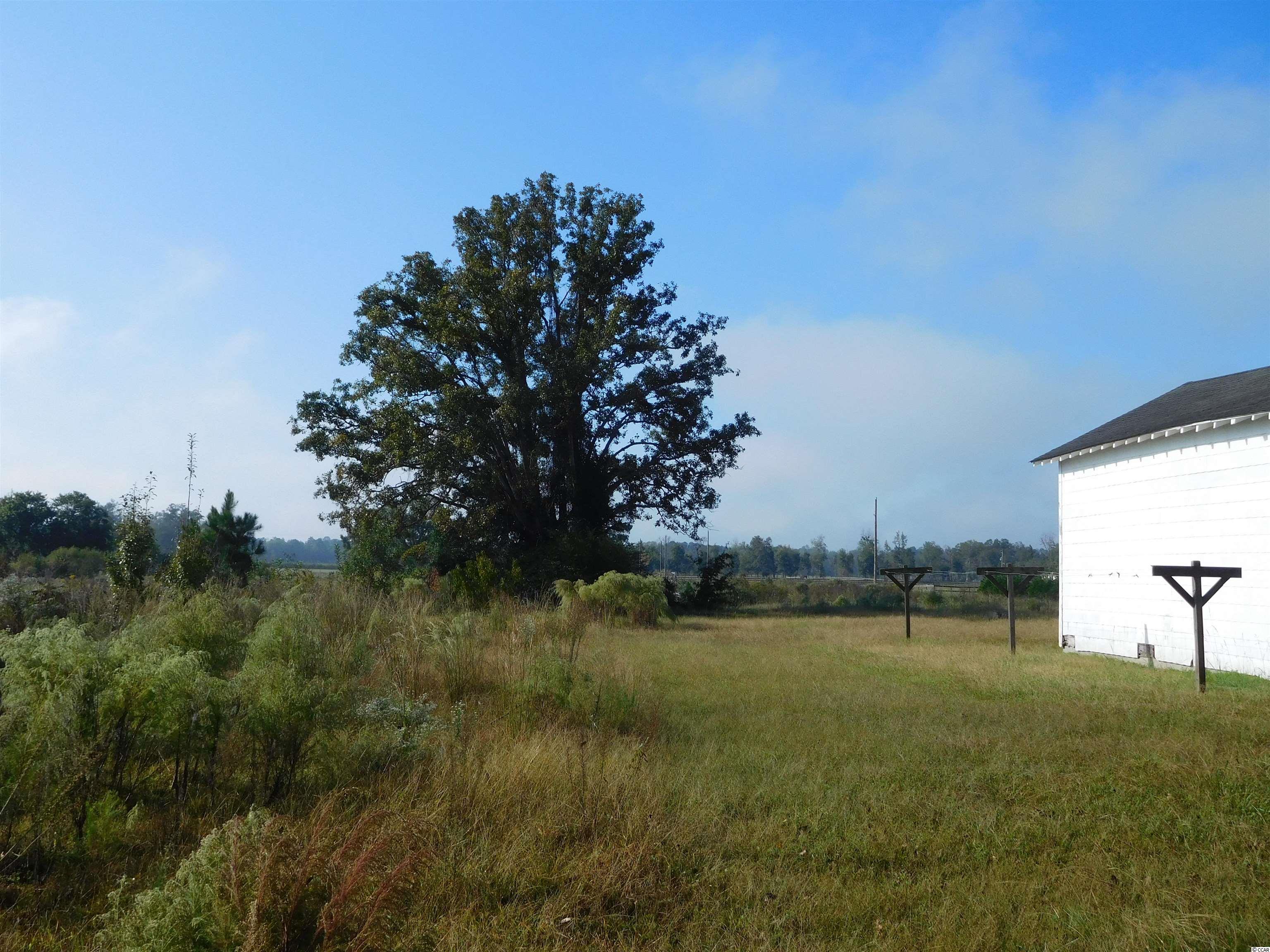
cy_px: 476
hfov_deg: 56.8
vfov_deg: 44.2
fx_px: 1174
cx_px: 635
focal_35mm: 32
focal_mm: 5.7
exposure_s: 1/1500
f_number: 3.6
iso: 125
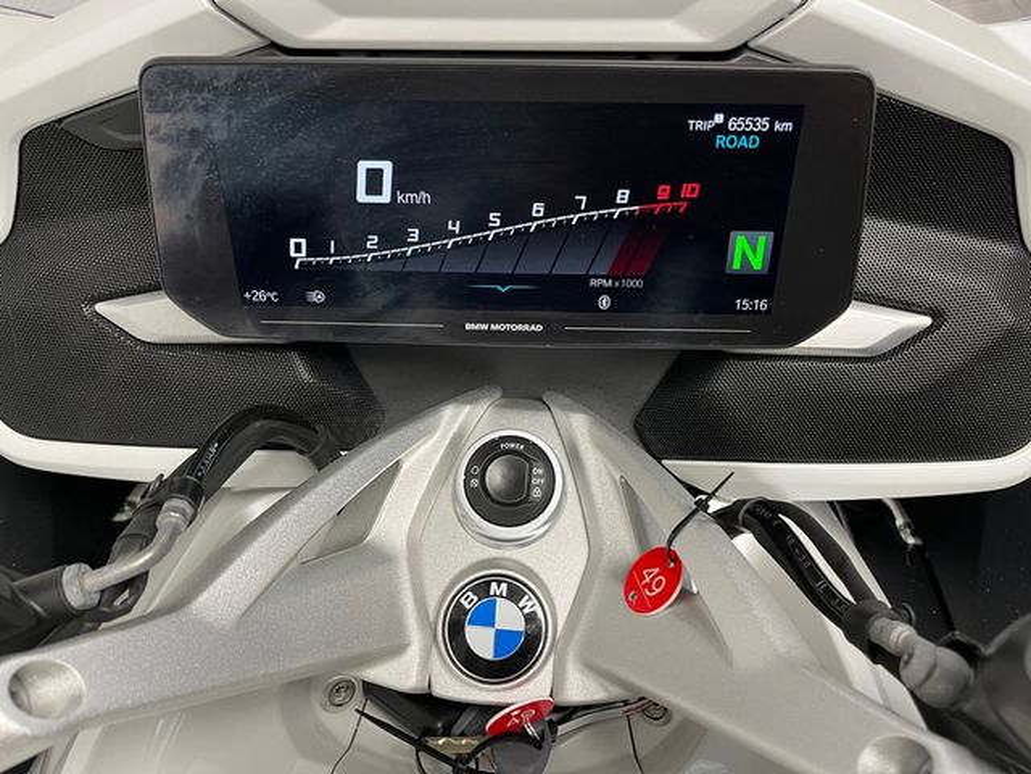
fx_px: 774
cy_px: 387
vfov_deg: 53.1
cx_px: 516
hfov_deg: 67.3
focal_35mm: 26
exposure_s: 1/50
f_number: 1.6
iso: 160
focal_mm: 5.1
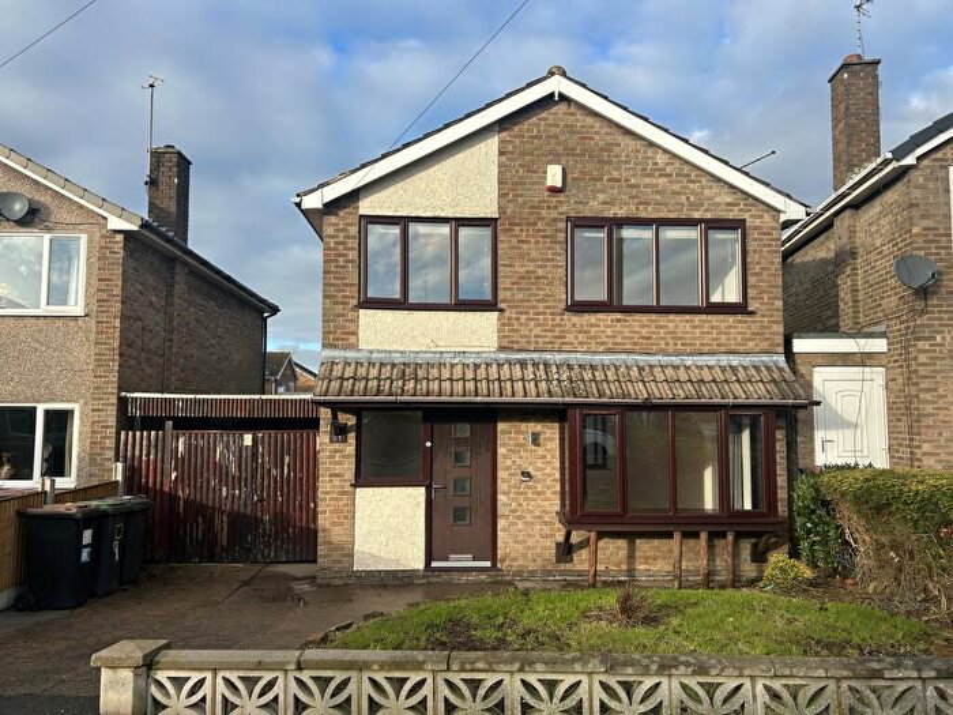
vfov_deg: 53.1
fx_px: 716
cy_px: 358
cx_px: 476
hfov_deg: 67.3
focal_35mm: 26
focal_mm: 5.7
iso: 50
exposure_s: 1/1751
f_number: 1.5
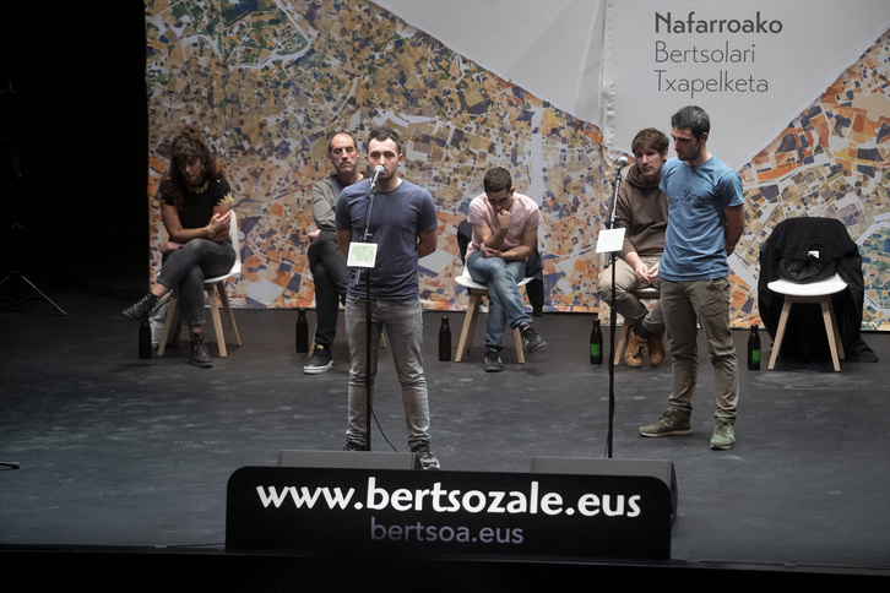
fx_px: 3733
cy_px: 296
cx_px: 445
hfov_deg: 13.6
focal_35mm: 151
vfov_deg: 9.1
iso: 3200
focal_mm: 151
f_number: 4.5
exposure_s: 1/250
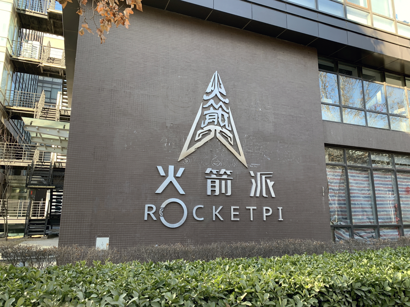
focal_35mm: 26
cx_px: 205
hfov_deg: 67.3
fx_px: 308
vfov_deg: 53.1
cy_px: 154
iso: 25
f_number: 1.8
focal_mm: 4.25
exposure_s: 1/121
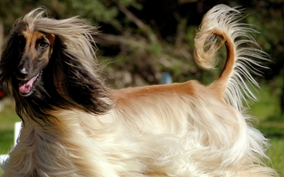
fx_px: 2453
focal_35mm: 317
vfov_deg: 4.1
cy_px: 151
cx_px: 122
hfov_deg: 6.6
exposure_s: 1/1600
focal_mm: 112
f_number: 5
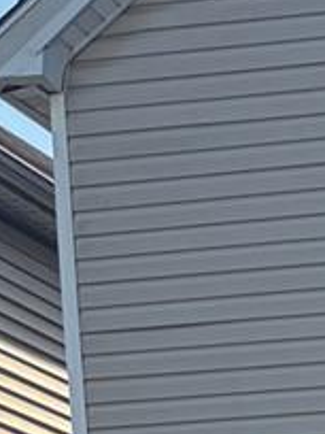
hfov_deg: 7.4
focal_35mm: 181
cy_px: 1147
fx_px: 2266
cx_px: 928
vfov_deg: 9.4
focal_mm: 6.76
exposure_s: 1/1395
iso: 80
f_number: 1.78
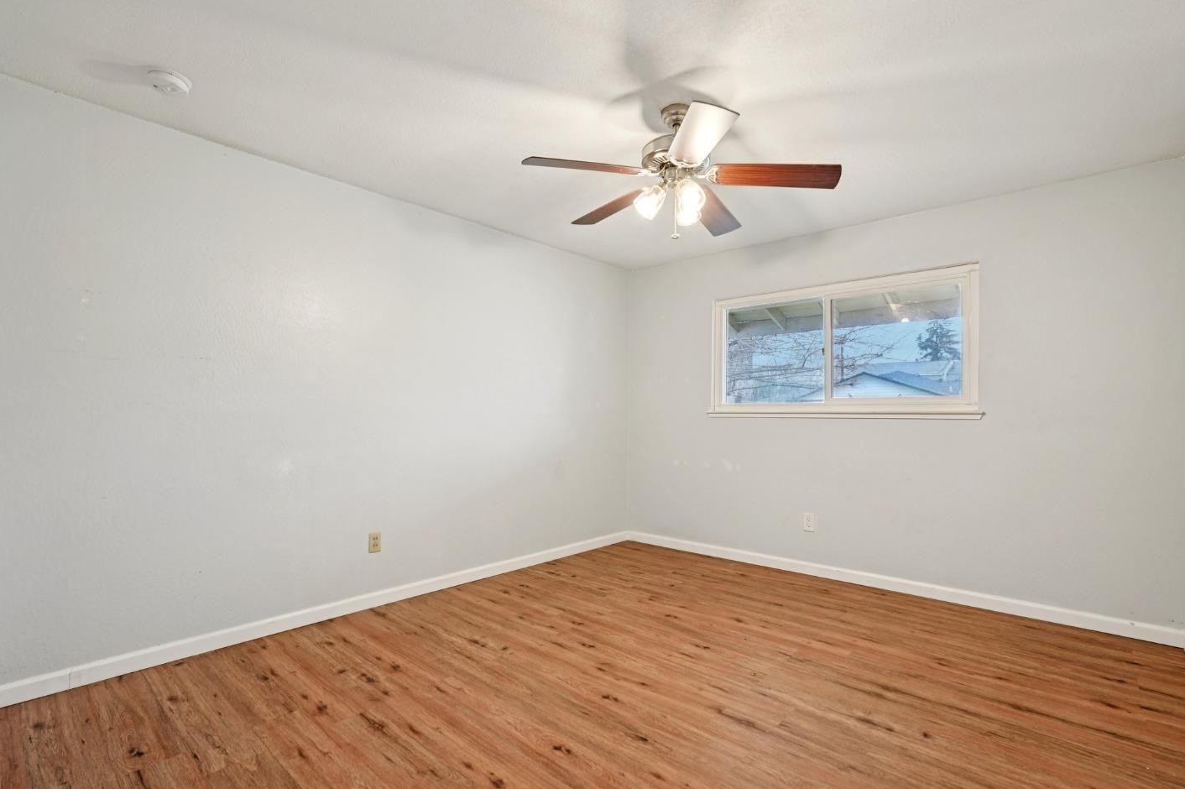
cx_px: 608
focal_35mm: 17
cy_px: 409
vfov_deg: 70.4
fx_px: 559
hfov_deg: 93.3
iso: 400
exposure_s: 1/8
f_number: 8
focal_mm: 16
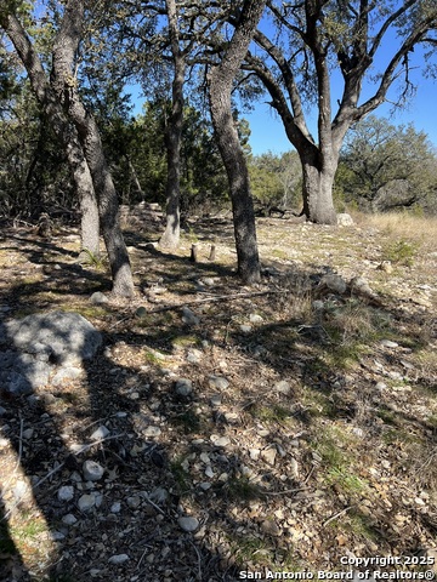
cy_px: 291
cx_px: 218
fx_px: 438
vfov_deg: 67.3
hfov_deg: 53.1
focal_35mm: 26
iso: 50
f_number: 1.5
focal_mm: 5.7
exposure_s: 1/1488
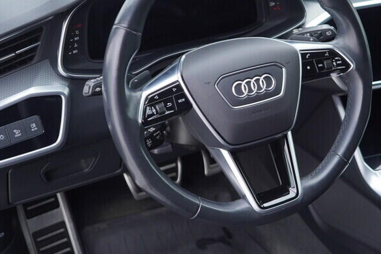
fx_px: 667
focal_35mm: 63
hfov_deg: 31.5
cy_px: 92
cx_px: 275
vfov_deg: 21.5
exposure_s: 1/40
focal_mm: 24
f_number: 2.8
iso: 160
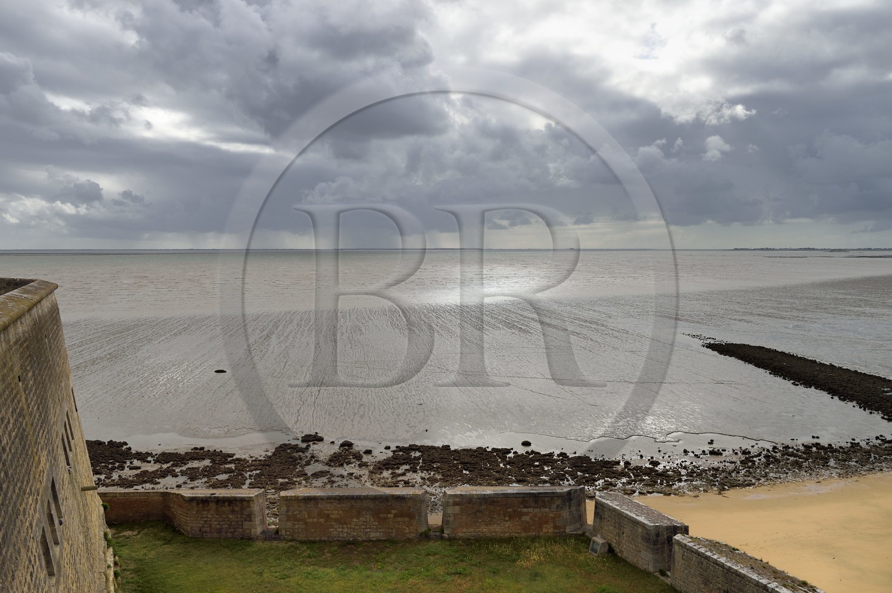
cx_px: 446
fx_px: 718
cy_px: 296
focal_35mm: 29
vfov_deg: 44.9
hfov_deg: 63.7
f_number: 13
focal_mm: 29
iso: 200
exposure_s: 1/400
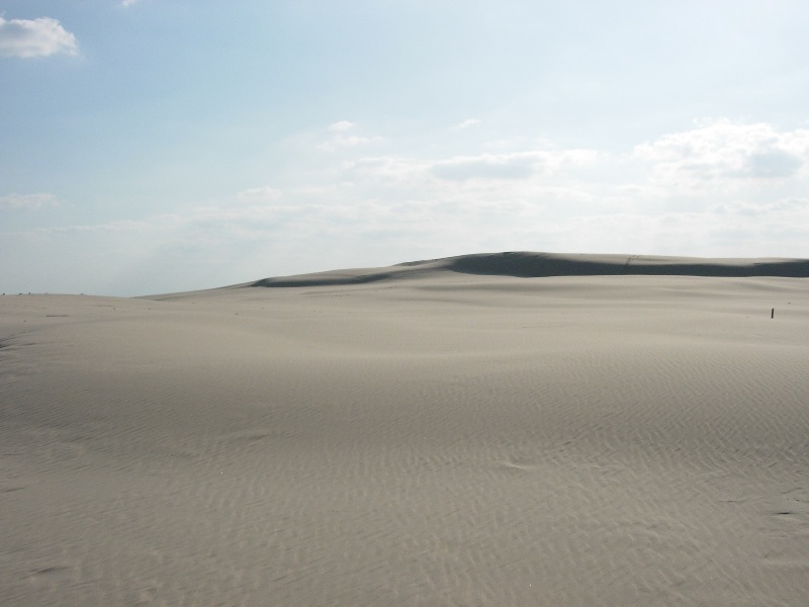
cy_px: 304
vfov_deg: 37.7
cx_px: 404
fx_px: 888
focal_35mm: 38
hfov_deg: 49.0
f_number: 4.8
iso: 79
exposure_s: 1/1773
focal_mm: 7.8
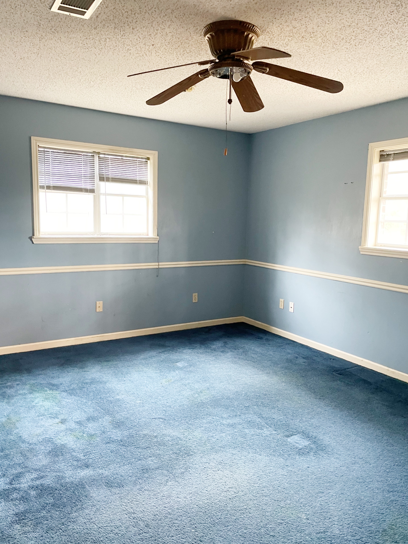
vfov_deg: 67.3
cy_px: 272
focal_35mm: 26
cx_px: 204
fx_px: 409
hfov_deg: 53.1
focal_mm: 4.2
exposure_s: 1/40
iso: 500
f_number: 1.6
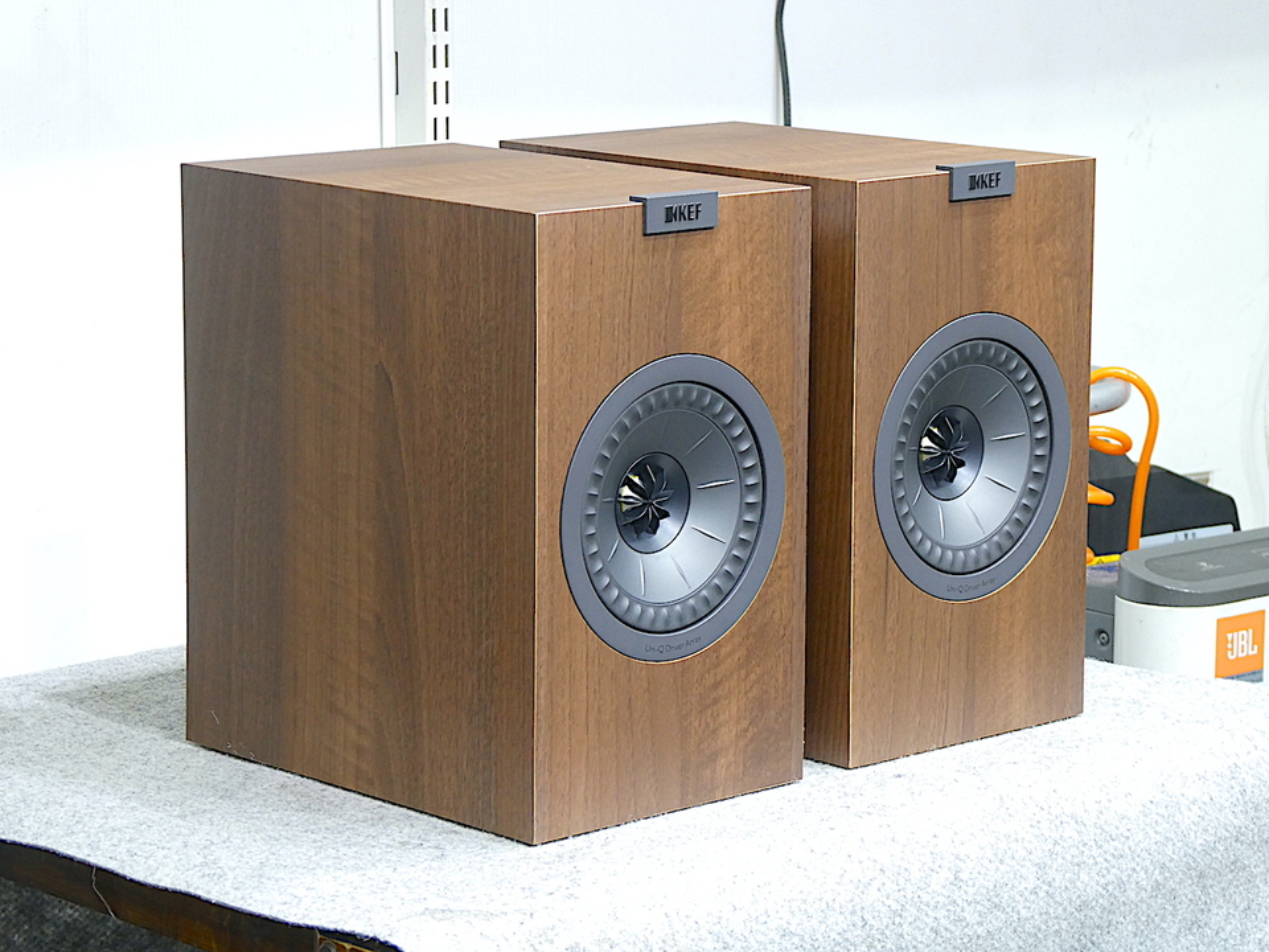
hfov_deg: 18.5
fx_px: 3886
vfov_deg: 14.0
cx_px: 634
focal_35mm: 106
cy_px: 476
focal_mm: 19
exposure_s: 1/3.2
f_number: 5.1
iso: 200
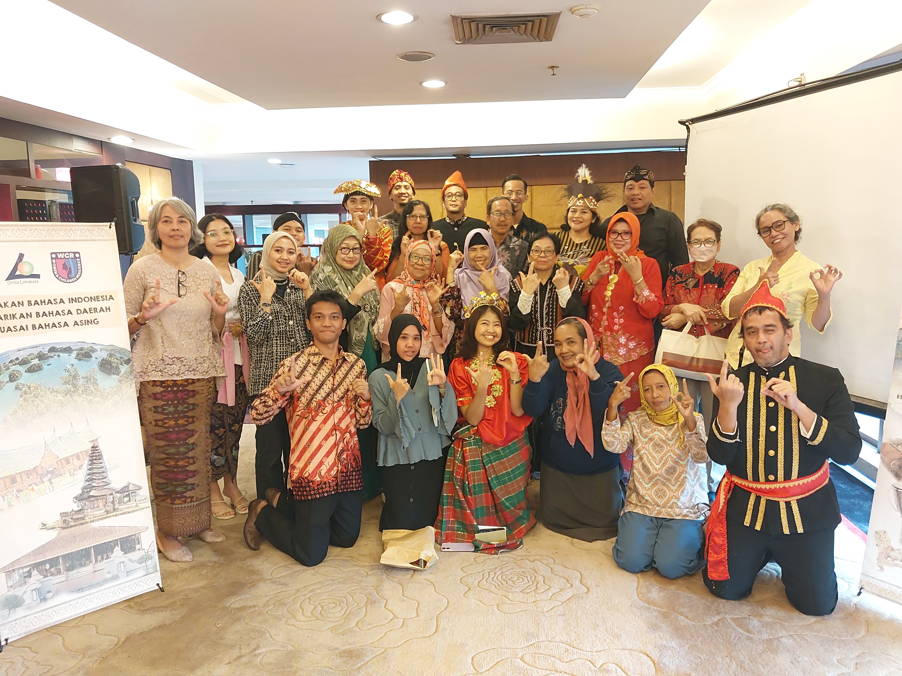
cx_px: 451
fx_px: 782
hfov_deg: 60.0
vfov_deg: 46.8
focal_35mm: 30
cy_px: 338
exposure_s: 1/50
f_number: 1.8
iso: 200
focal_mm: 4.6
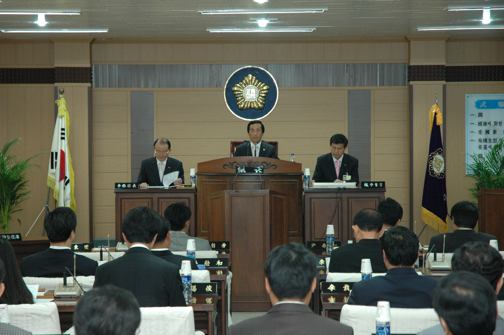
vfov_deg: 13.0
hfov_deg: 19.5
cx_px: 252
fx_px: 1469
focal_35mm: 105
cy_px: 168
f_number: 5
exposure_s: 1/30
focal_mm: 70
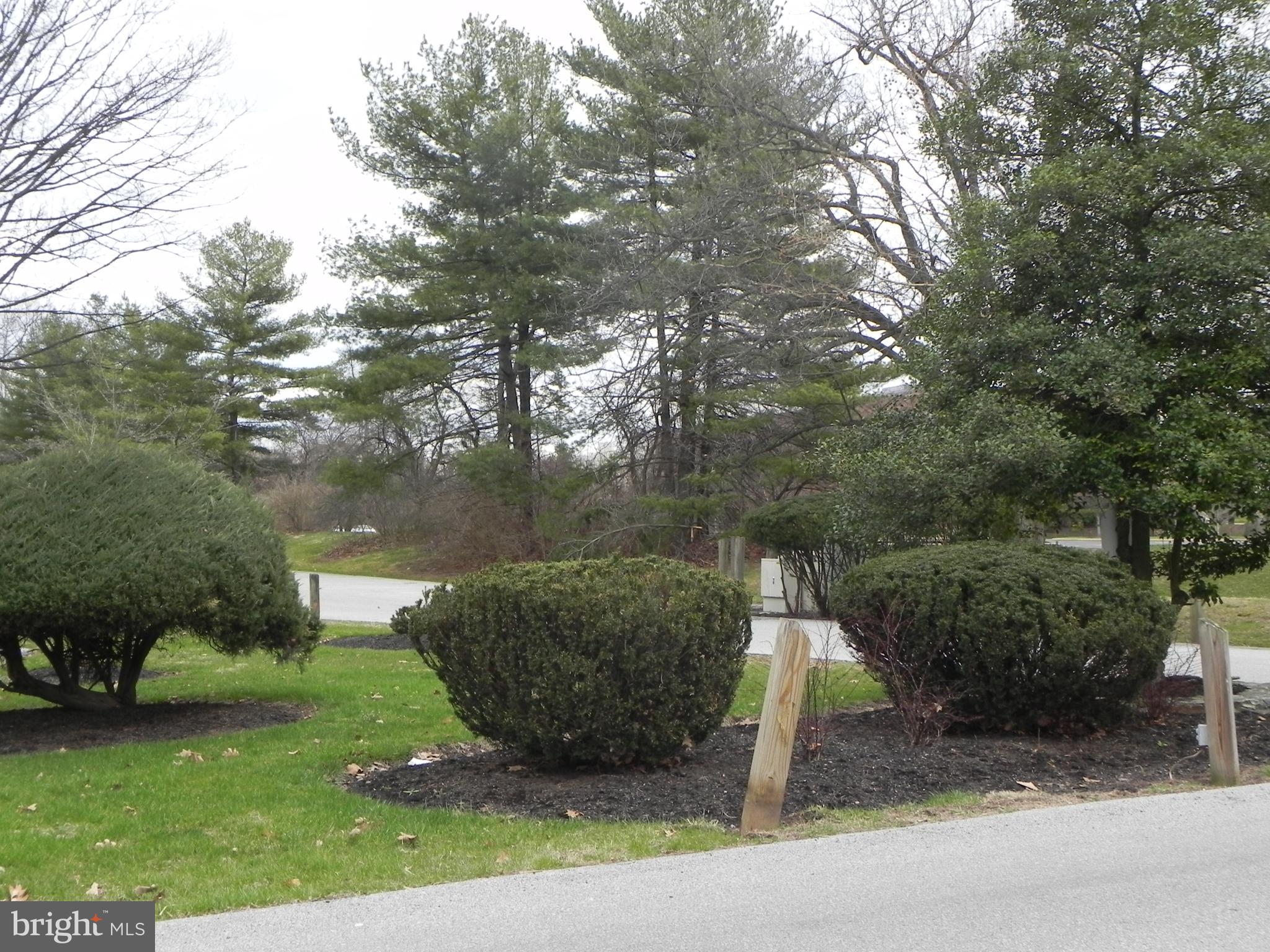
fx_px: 1688
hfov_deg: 41.2
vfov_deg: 31.5
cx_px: 635
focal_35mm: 46
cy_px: 476
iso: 160
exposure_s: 1/207
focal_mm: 8.2
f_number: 5
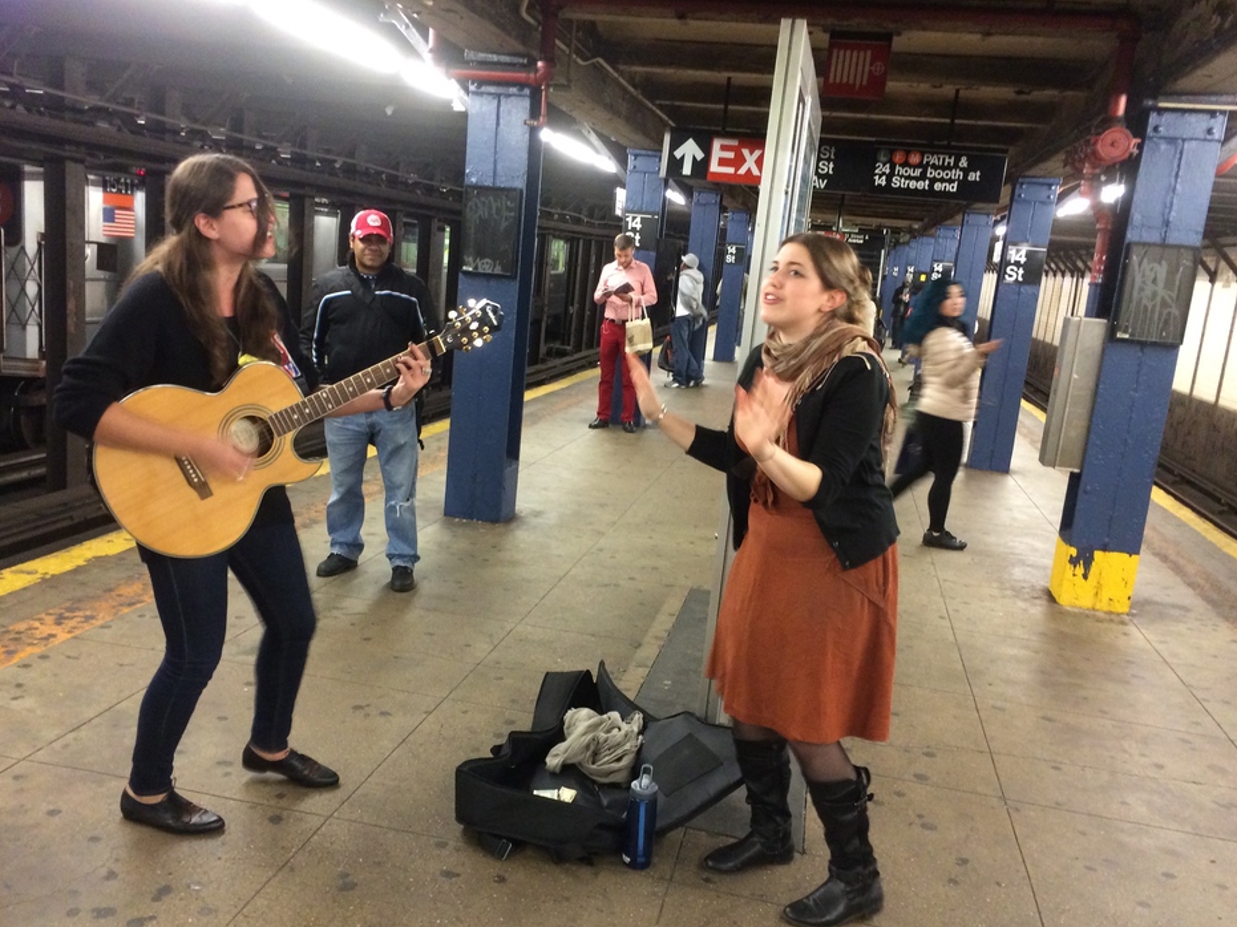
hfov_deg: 55.3
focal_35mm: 33
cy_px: 494
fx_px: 1179
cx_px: 589
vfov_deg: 42.9
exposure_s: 1/15
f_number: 2.2
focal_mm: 4.12
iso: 320
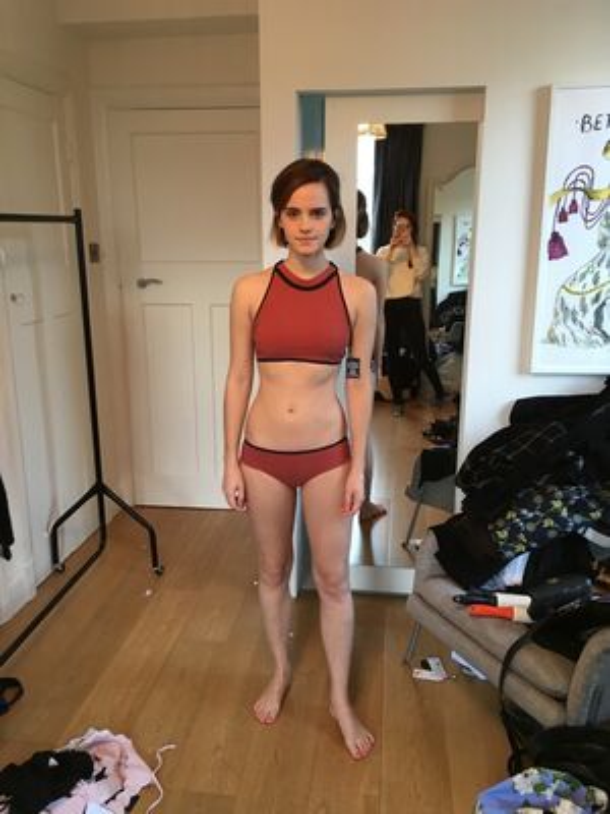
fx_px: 681
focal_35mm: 29
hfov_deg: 48.2
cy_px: 407
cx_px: 305
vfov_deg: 61.7
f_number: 2.2
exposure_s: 1/33
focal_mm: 4.15
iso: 64
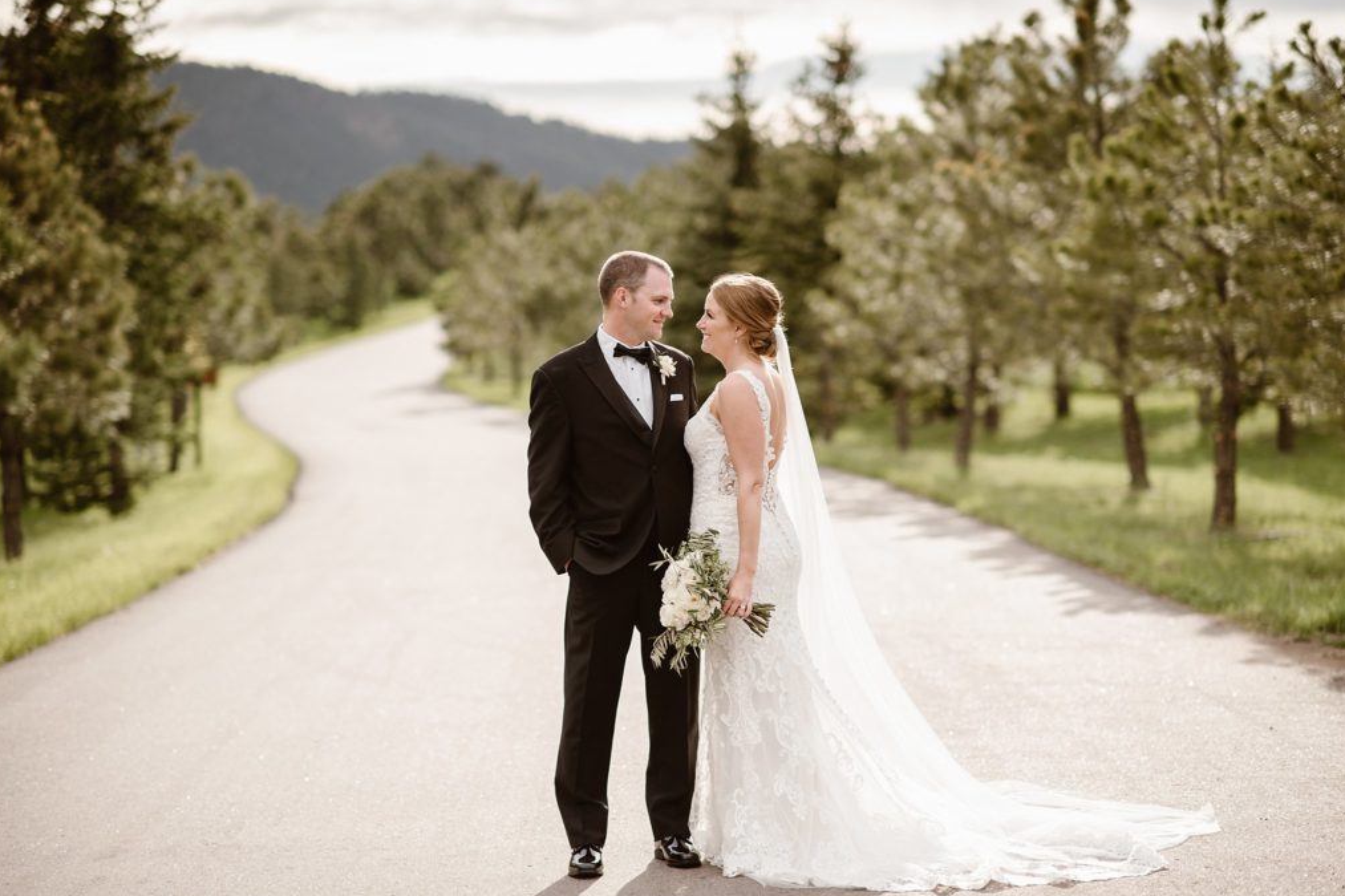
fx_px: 3212
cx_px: 672
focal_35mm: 86
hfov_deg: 23.6
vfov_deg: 15.9
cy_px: 447
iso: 200
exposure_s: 1/4000
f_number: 2
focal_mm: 85
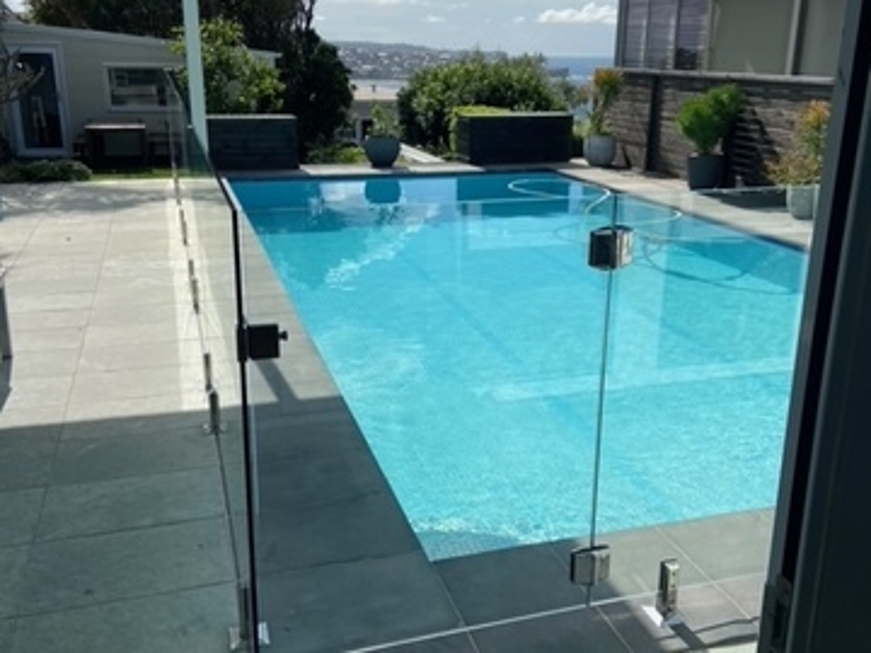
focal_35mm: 26
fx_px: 654
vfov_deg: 53.1
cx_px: 436
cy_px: 326
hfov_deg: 67.3
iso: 32
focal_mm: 4.25
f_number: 1.8
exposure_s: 1/5236
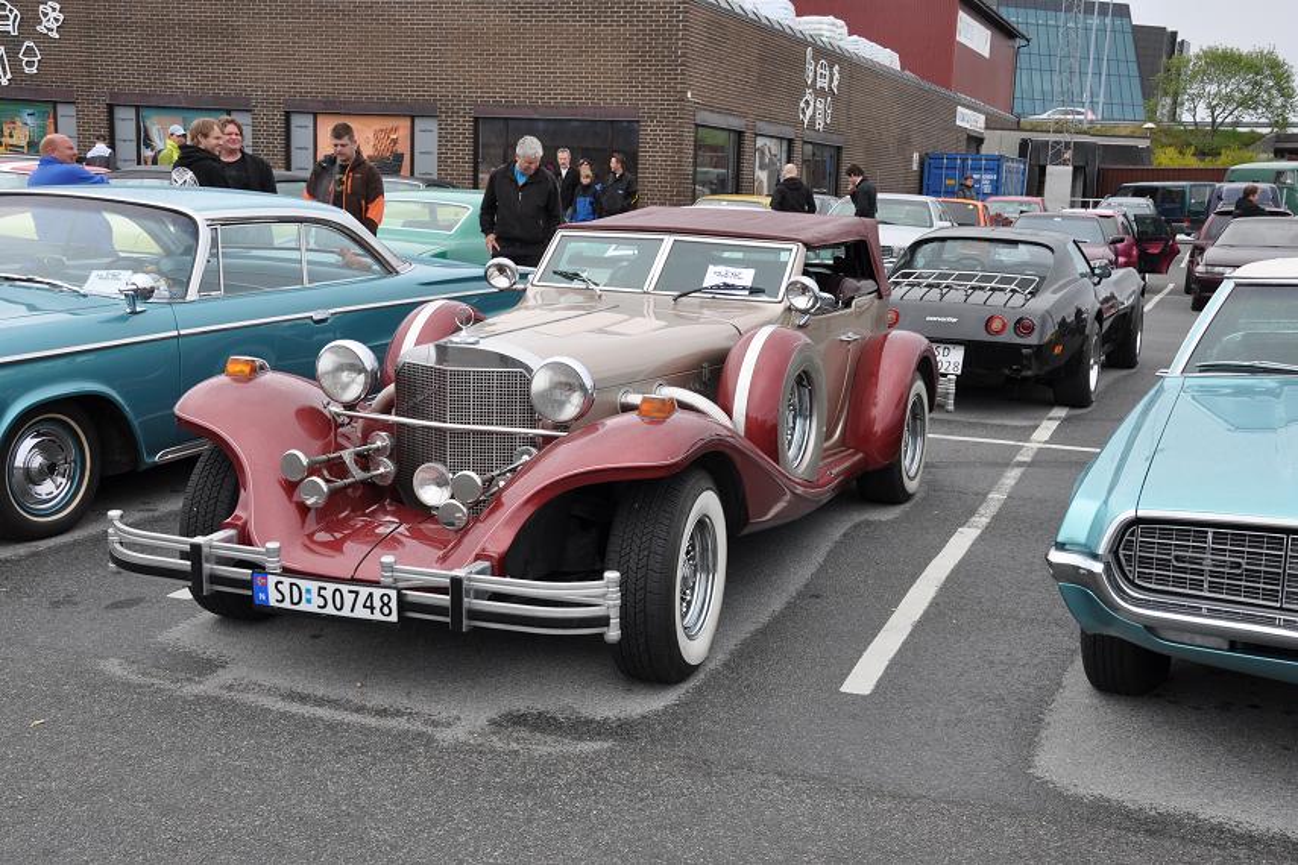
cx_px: 649
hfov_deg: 43.6
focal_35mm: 45
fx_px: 1622
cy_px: 432
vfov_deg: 29.9
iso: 200
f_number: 10
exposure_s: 1/100
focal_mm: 30
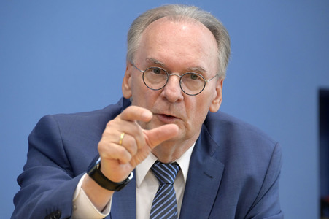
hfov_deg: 9.8
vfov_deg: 6.5
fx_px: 1918
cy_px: 110
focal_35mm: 210
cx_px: 164
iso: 5000
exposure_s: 1/500
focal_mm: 210
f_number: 5.6
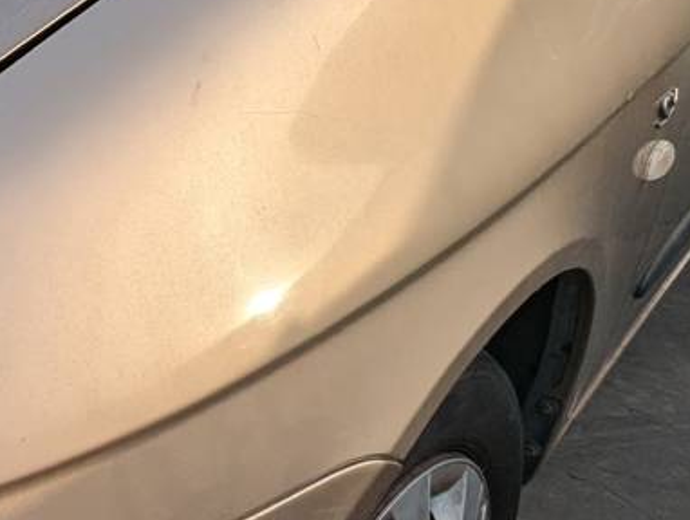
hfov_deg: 27.2
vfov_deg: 24.4
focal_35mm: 60
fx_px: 1198
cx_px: -193
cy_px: 197
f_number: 2.2
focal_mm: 2.35
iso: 51
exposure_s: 1/1068
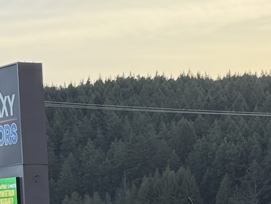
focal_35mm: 193
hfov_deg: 10.2
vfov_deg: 7.5
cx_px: 277
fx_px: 1511
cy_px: 350
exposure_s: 1/1055
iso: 64
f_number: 1.78
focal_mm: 6.76
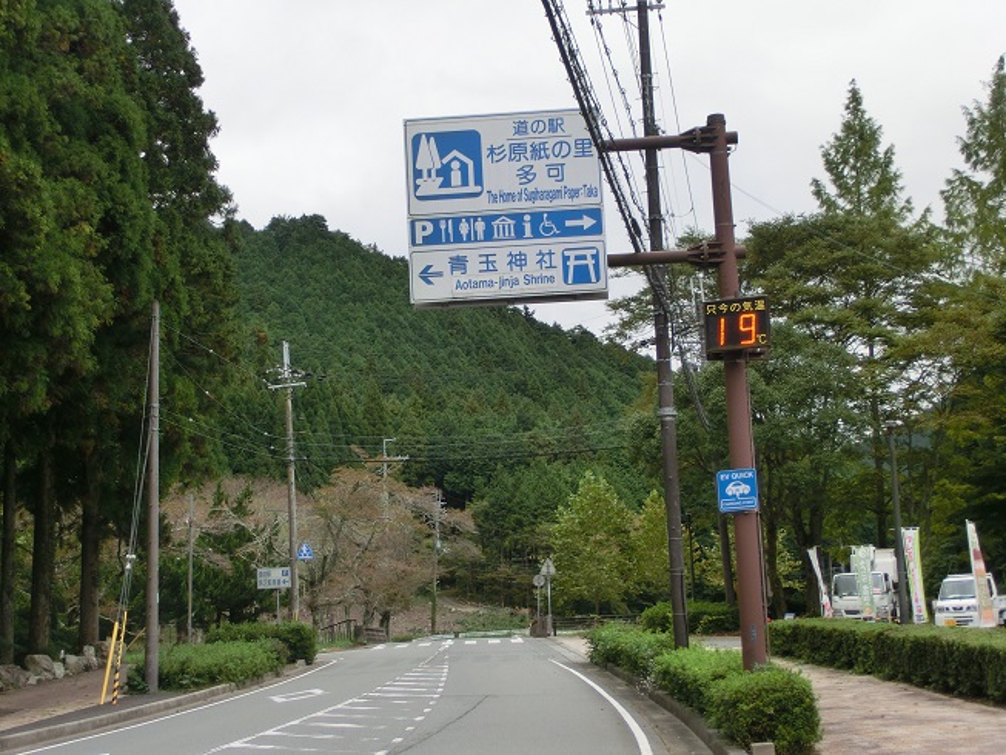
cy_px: 378
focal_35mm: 69
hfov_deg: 28.2
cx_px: 503
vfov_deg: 21.3
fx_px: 2006
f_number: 4.8
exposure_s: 1/160
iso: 100
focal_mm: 12.29
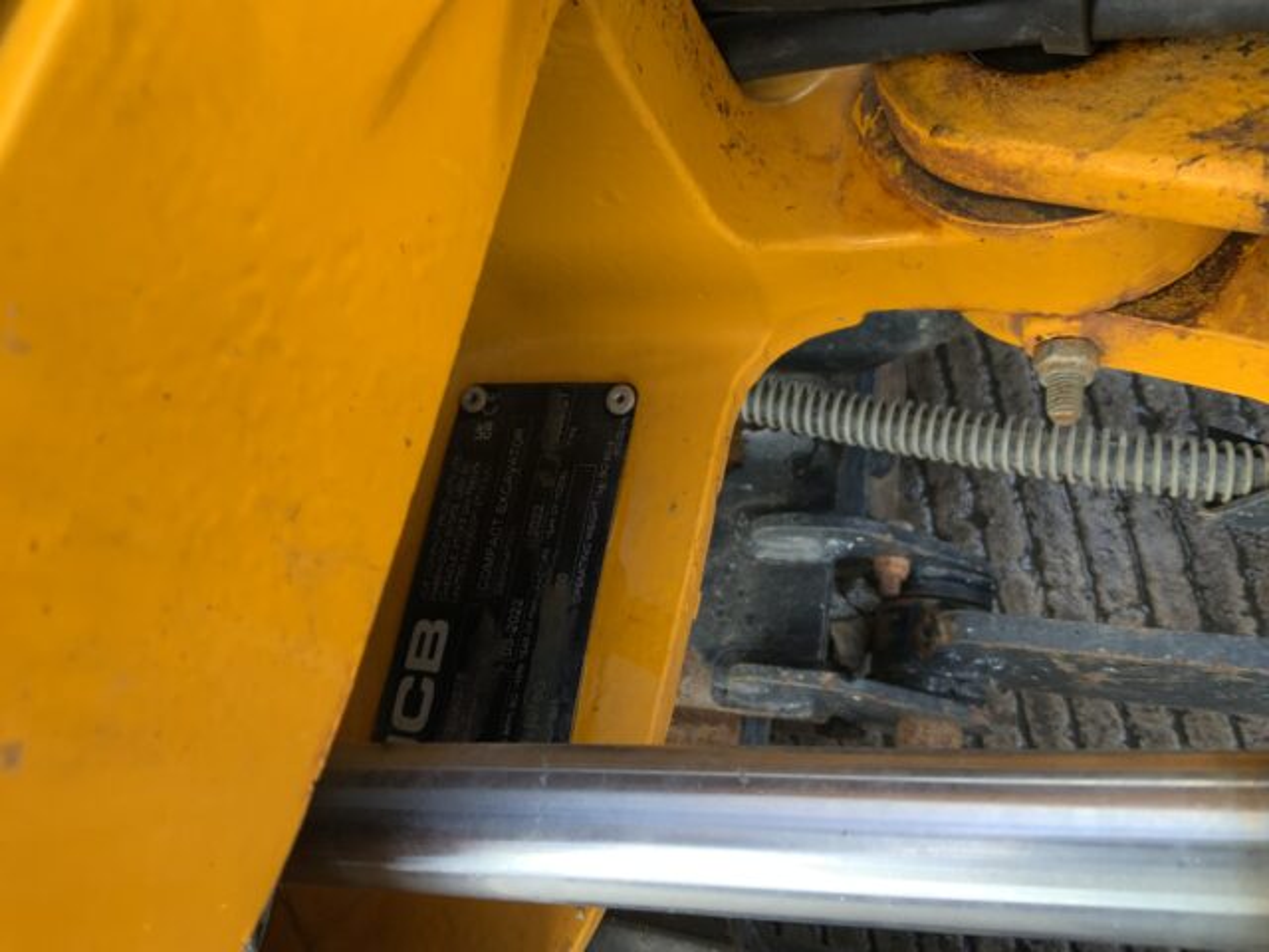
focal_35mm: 29
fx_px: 1063
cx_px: 634
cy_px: 476
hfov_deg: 61.7
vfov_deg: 48.2
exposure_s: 1/77
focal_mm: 3
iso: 64
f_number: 1.8
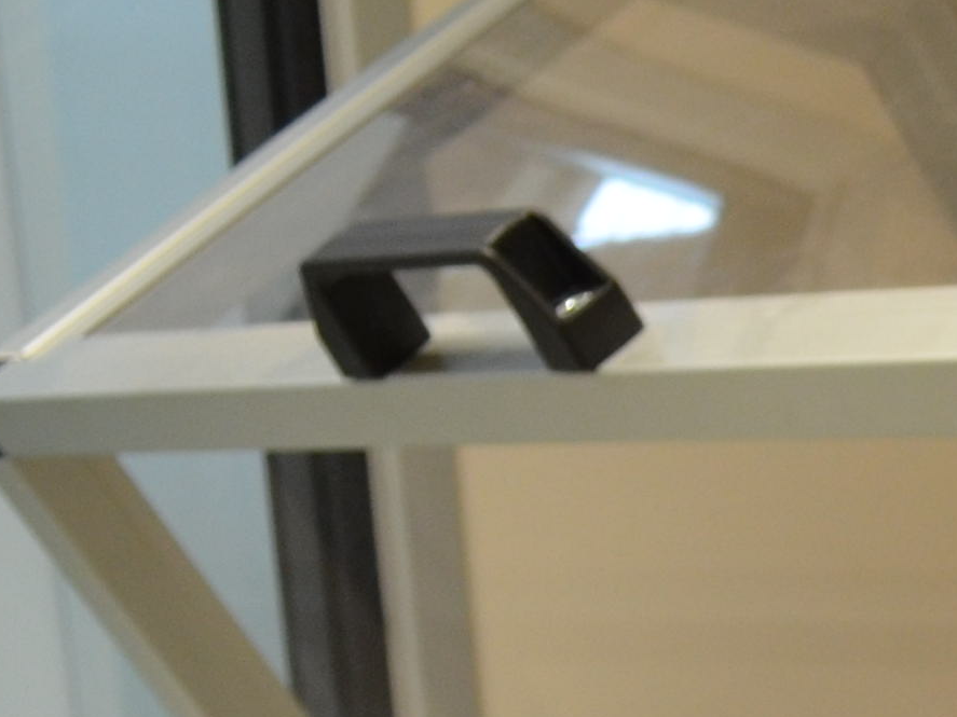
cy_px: 1473
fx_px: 3981
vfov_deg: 9.6
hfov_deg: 11.8
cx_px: 2109
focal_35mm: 144
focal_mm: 18
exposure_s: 1/60
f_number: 4
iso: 640
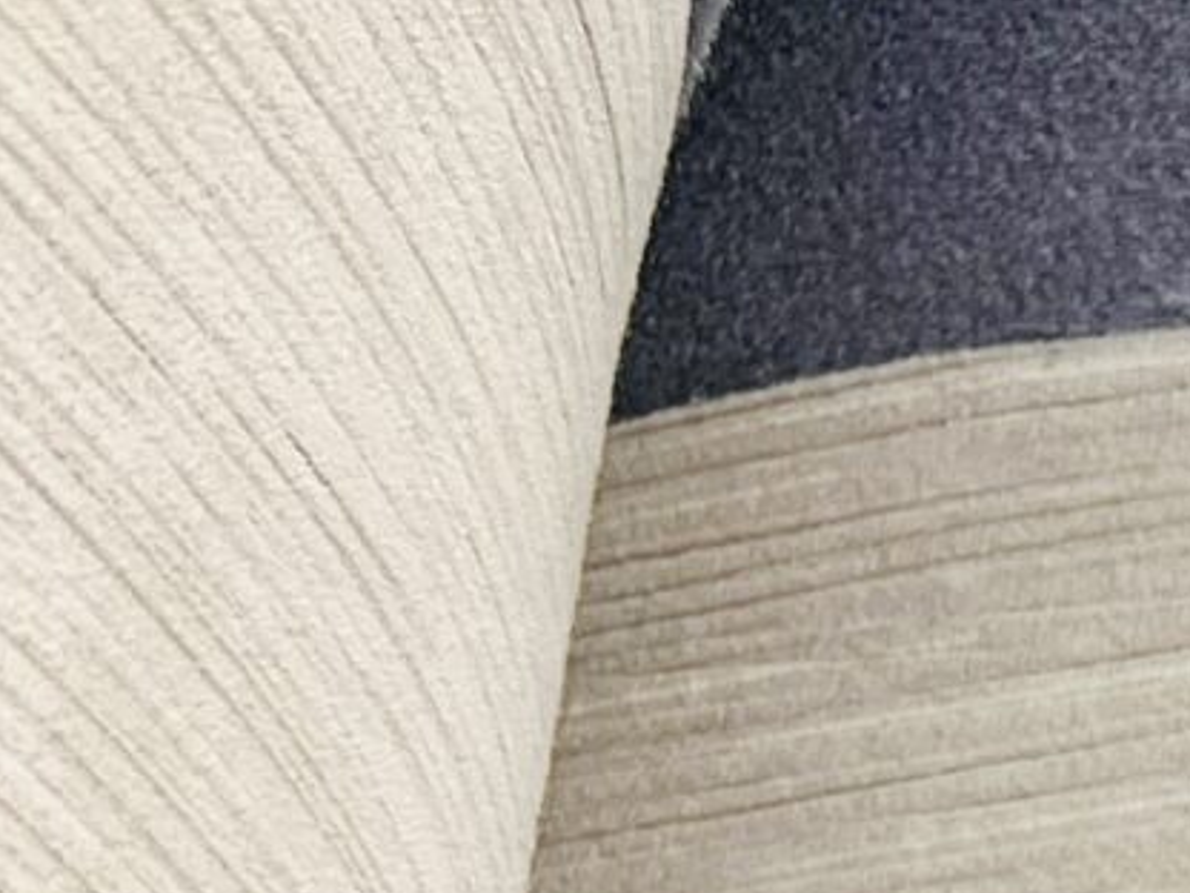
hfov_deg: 10.2
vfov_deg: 8.5
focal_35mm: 160
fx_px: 5500
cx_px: 3129
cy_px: 2172
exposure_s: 1/312
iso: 50
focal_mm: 5.7
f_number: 1.5
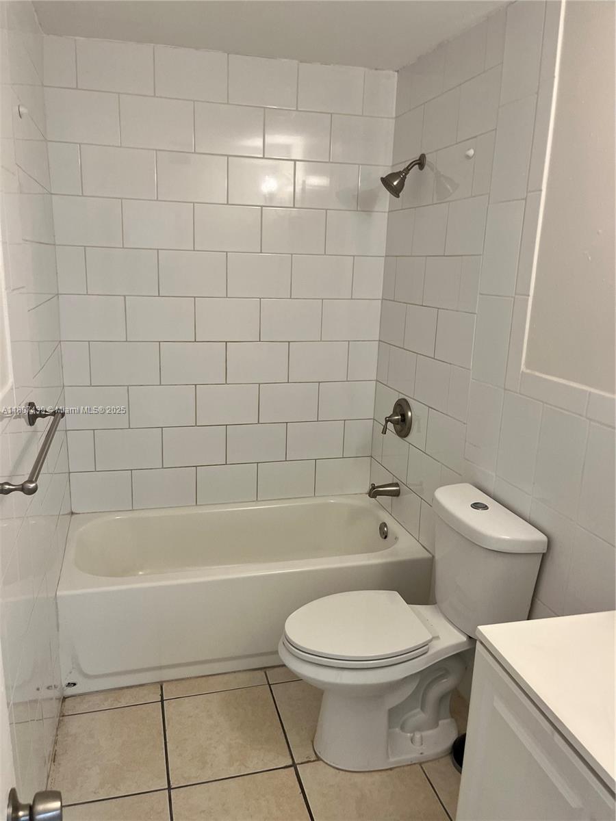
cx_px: 308
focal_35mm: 26
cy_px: 410
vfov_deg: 67.3
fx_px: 617
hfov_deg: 53.1
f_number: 1.6
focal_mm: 5.1
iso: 125
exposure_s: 1/120
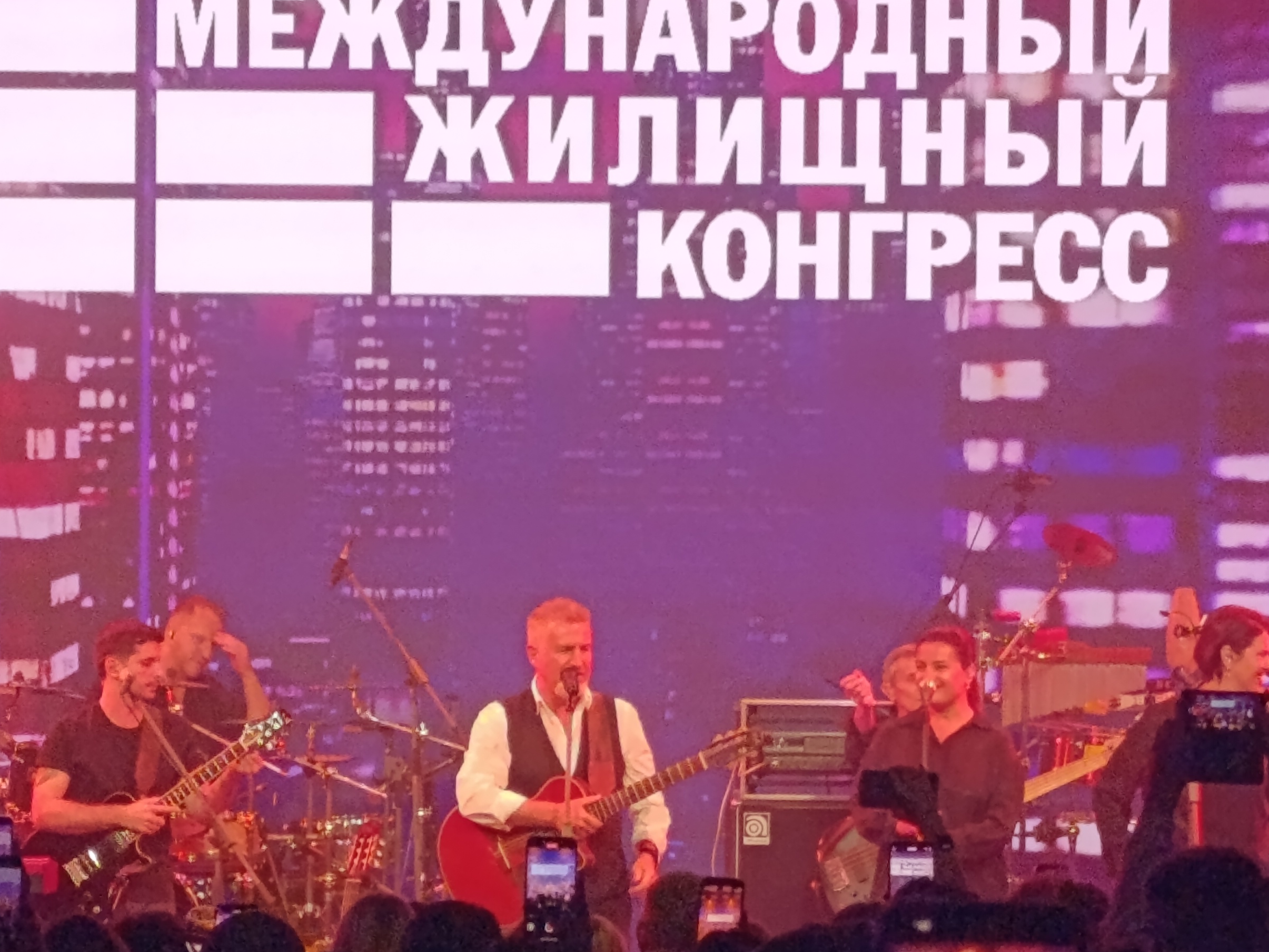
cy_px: 749
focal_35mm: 156
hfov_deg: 12.6
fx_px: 5718
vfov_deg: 9.5
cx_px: 435
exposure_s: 1/100
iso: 640
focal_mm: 6.14
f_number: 1.6
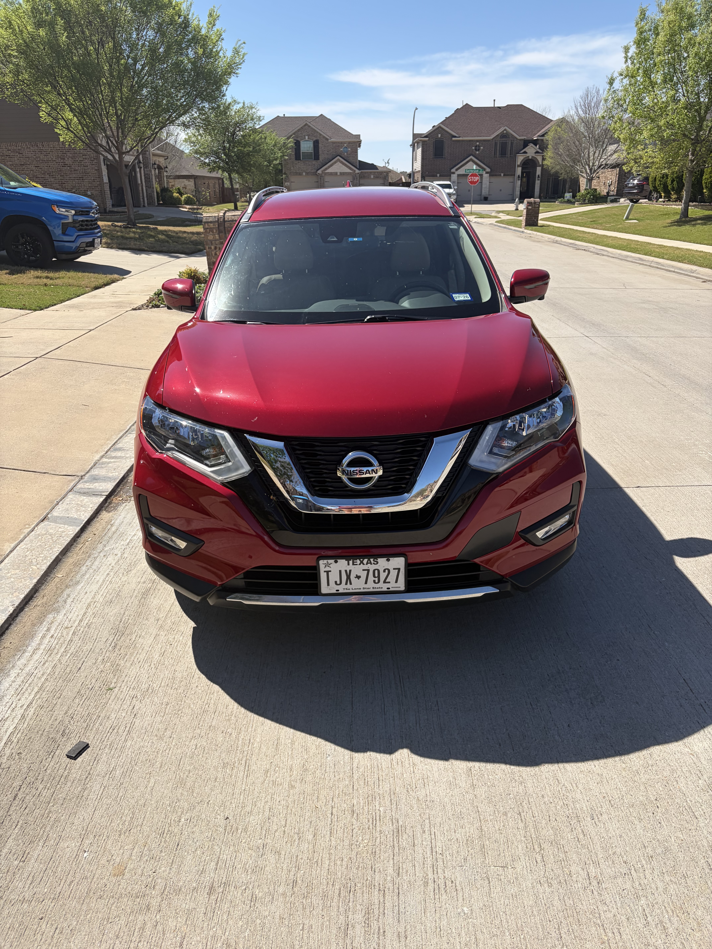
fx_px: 713
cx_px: 356
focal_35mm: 26
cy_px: 474
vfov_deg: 67.3
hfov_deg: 53.1
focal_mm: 5.96
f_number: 1.6
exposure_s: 1/3279
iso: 50
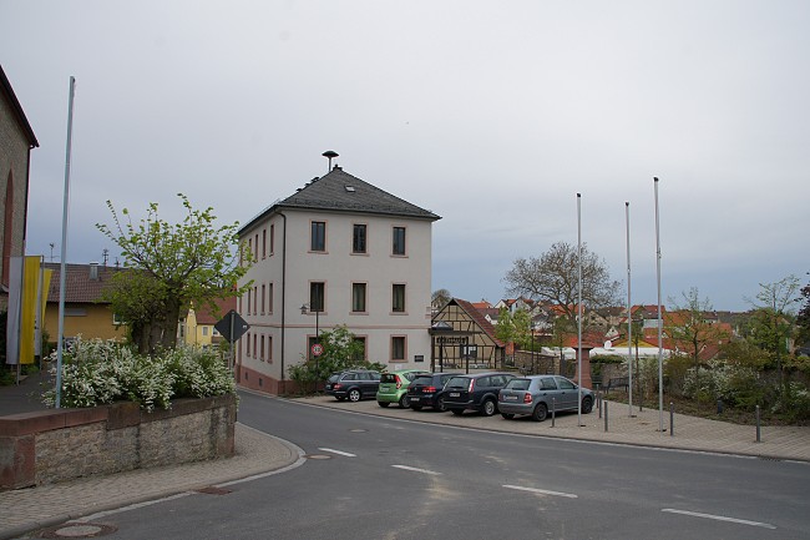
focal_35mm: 27
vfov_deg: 47.9
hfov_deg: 67.4
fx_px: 607
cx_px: 405
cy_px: 270
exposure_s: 1/250
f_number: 10
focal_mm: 18
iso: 200
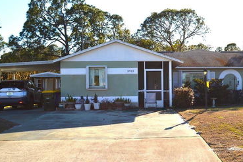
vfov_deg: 27.0
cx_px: 160
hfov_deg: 39.2
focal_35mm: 50
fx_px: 337
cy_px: 90
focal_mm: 24
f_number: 8
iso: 100
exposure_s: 1/200
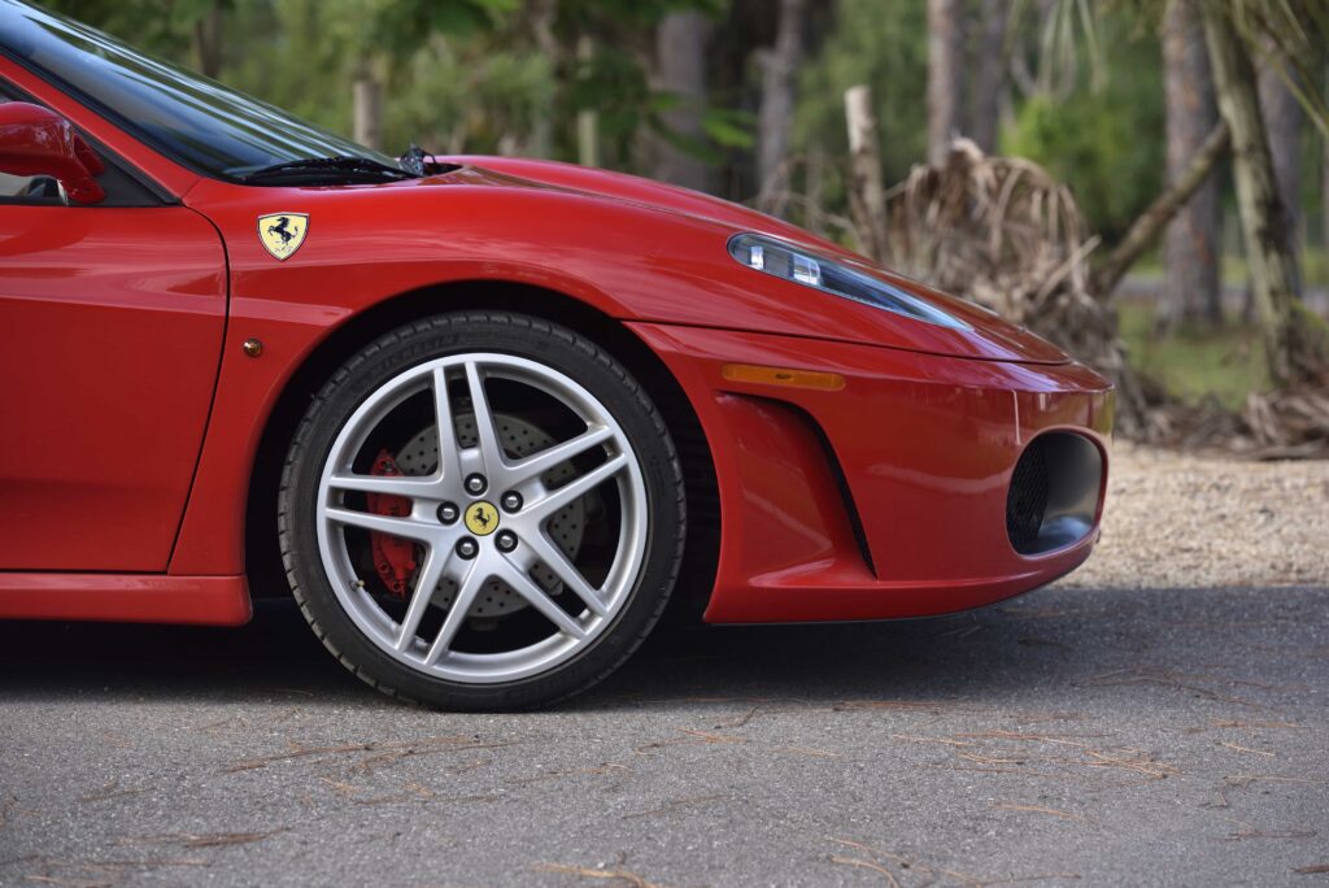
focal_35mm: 155
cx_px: 664
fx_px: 5725
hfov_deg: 13.2
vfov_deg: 8.9
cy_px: 444
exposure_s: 1/200
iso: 400
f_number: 5.6
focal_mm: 155
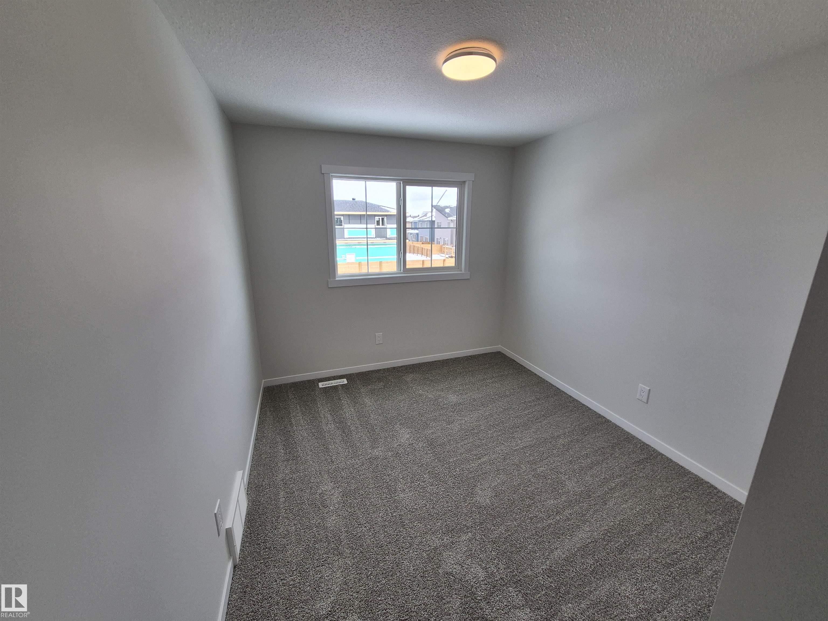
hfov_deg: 106.2
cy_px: 310
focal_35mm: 13
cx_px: 414
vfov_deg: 89.9
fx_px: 311
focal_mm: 1.74
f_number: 2.2
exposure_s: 1/196
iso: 50
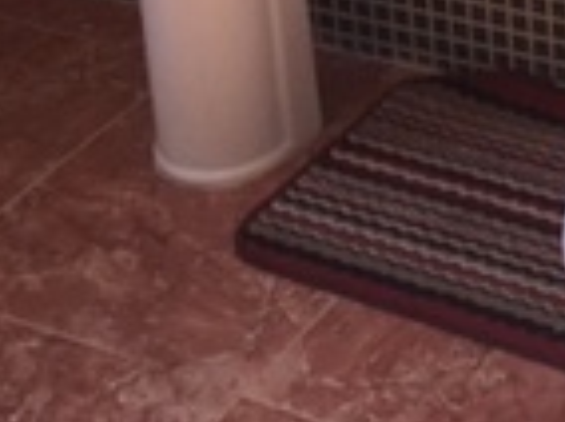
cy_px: -494
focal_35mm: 131
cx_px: 923
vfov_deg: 10.2
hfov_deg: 13.9
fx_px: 2135
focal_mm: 4.15
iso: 32
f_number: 2.2
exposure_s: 1/100
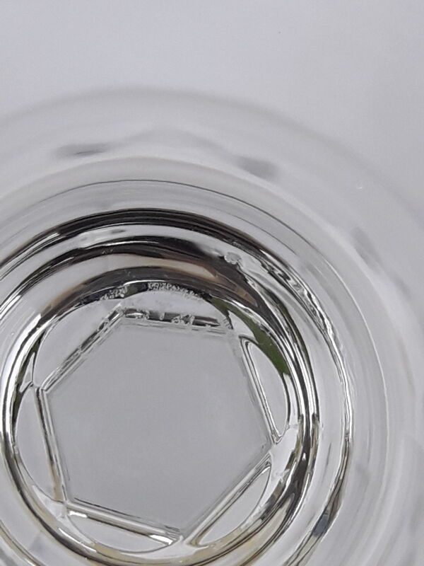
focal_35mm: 28
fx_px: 457
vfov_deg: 63.4
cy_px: 283
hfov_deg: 49.7
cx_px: 212
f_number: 1.9
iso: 40
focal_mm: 3.7
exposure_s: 1/111
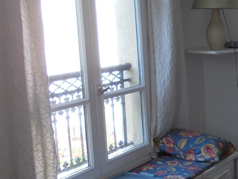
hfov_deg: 27.0
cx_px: 260
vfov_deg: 22.2
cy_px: 82
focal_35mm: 66
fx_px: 454
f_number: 2.7
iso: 80
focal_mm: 4
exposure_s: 1/80
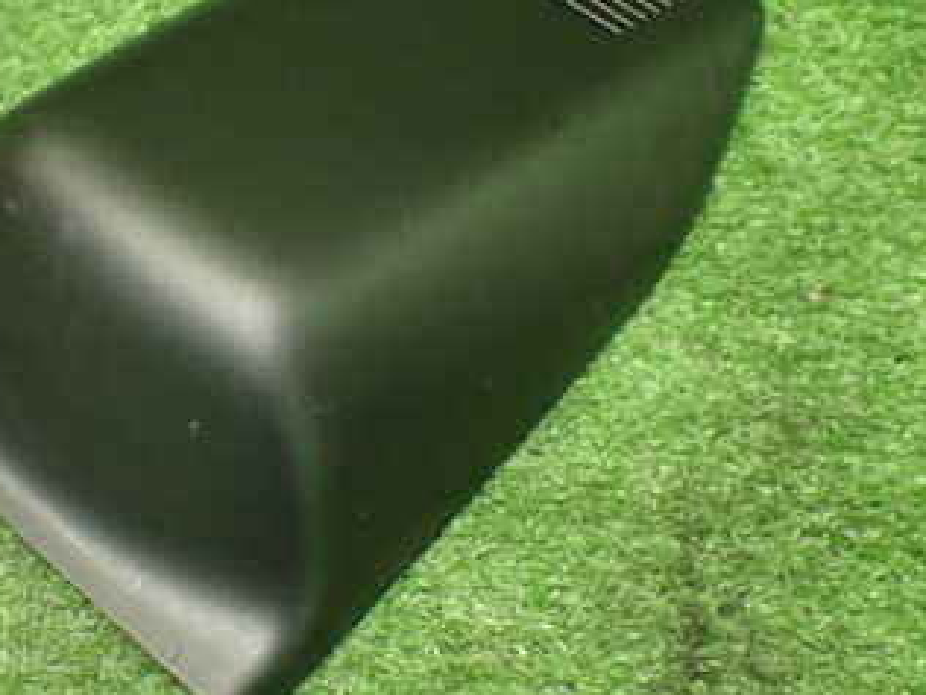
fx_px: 1525
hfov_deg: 33.3
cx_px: 270
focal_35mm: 57
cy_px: 352
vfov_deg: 25.7
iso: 800
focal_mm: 5.4
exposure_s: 1/60
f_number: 2.3
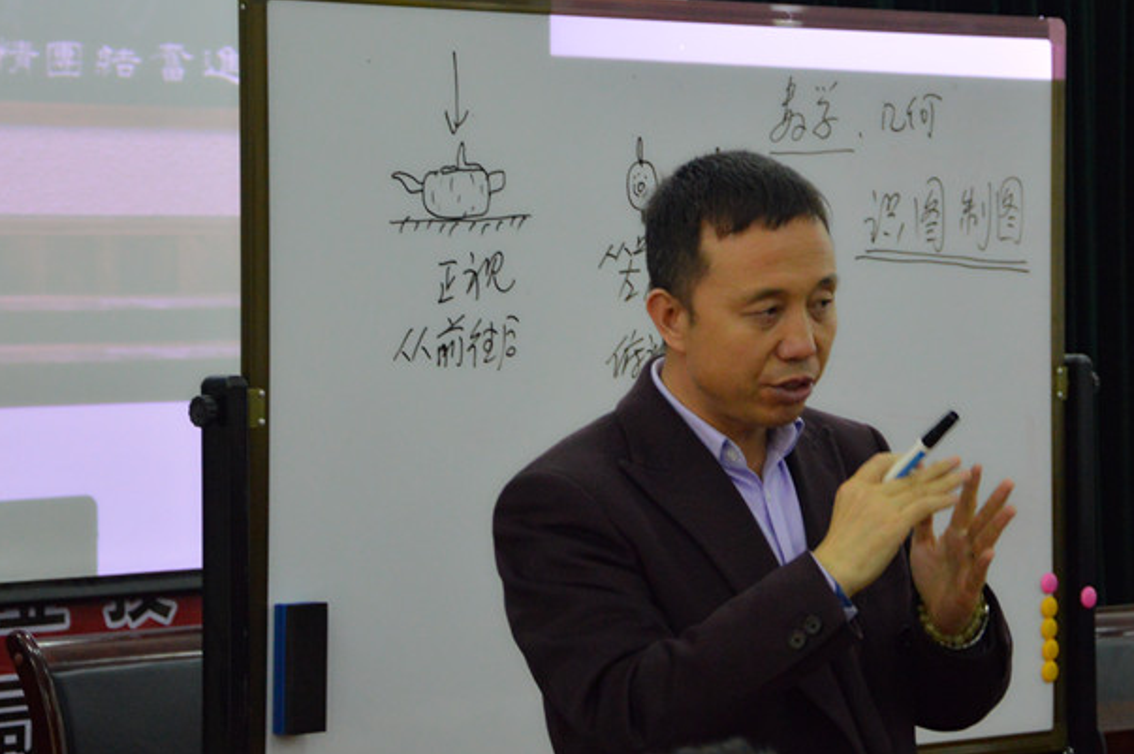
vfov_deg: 9.2
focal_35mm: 148
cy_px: 243
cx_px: 752
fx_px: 4658
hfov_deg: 13.9
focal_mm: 66
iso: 1400
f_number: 5.3
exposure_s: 1/60
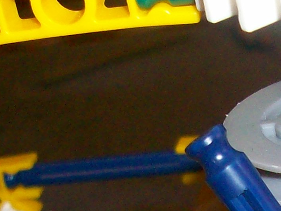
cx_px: 292
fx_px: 1193
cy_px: 352
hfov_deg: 13.2
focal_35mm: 147
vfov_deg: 9.7
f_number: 2.8
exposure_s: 1/60
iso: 160
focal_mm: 5.7
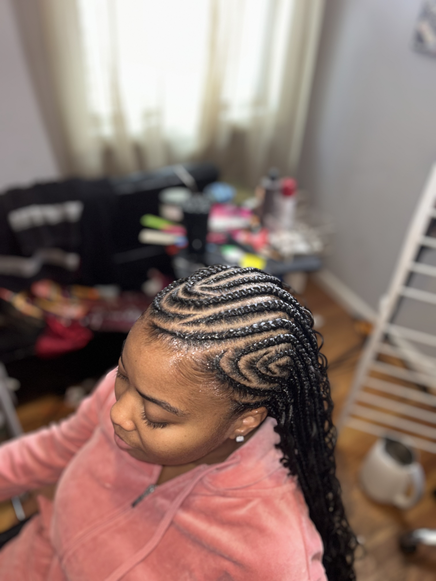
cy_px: 290
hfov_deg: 53.1
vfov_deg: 67.3
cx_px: 218
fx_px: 437
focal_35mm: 26
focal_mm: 5.7
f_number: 1.5
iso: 50
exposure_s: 1/21
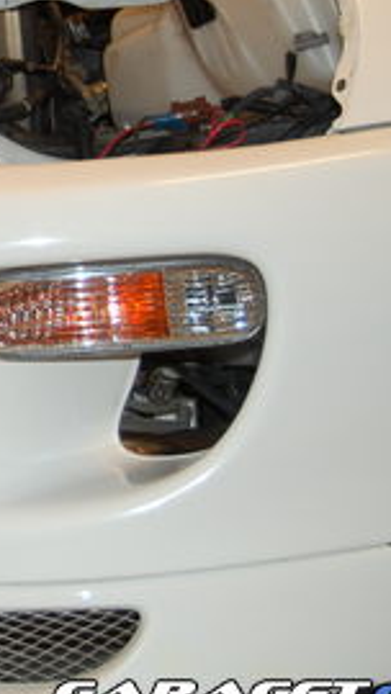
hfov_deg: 9.6
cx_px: -329
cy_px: 172
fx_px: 2192
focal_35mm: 119
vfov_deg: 17.9
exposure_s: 1/60
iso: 400
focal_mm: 32
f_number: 4.5
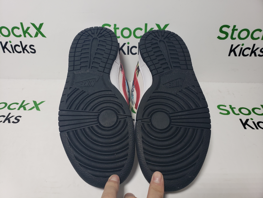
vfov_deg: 53.1
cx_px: 132
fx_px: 198
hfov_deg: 67.3
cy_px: 99
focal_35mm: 26
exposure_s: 1/172
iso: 50
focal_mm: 4.3
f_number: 2.4
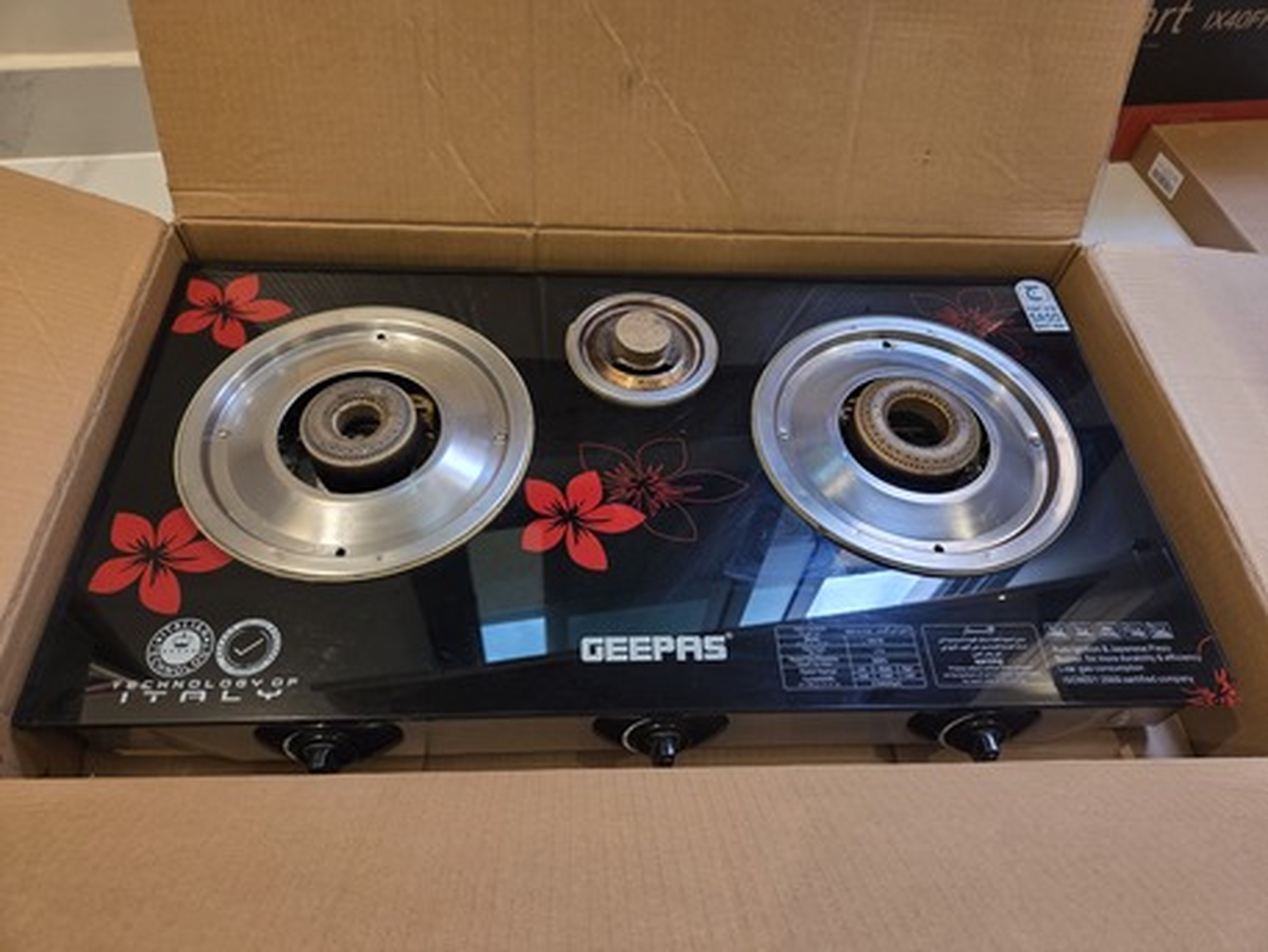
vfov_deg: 58.9
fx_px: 843
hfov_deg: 73.9
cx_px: 634
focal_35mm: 23
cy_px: 476
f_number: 1.8
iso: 400
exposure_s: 1/100
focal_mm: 5.4
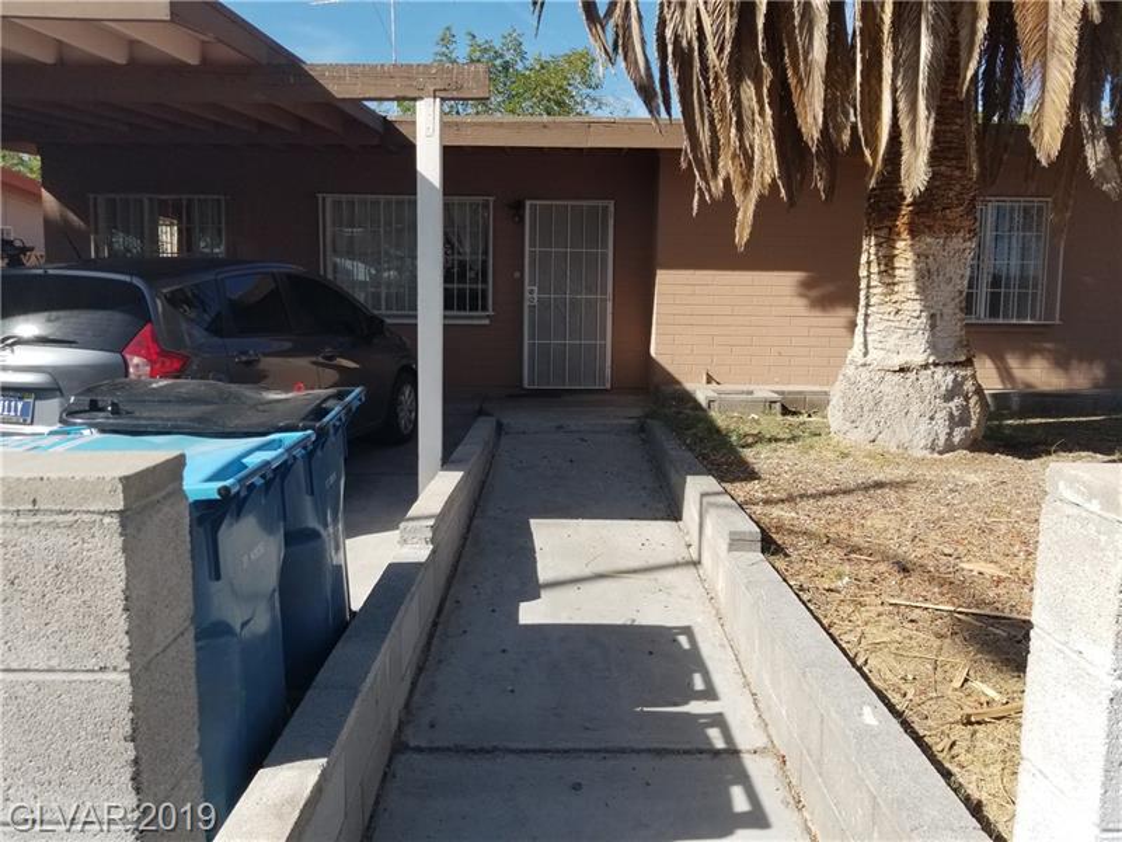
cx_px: 561
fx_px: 843
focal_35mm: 26
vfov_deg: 53.1
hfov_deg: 67.3
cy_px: 421
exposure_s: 1/1696
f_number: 1.7
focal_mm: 4.25
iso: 50
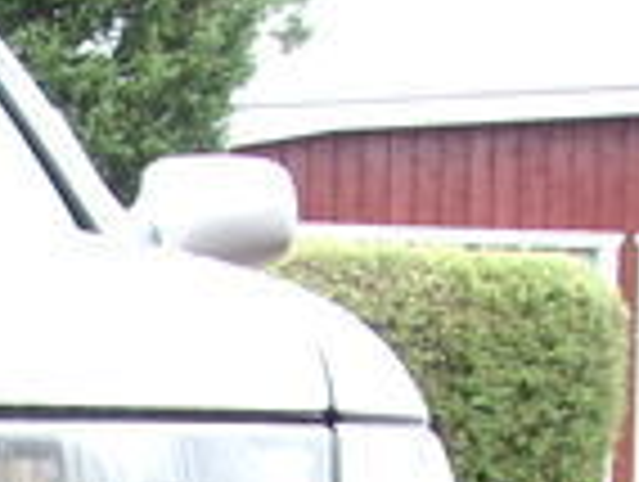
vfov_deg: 8.3
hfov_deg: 10.5
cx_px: -670
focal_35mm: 171
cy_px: 982
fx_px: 3162
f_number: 2.7
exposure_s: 1/20
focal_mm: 6.2
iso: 100
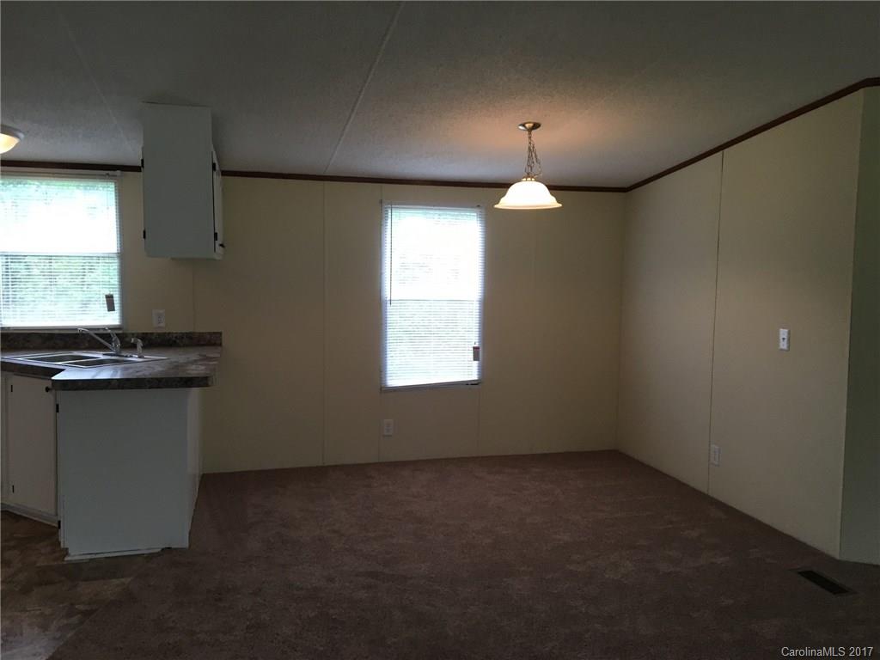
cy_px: 330
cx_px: 440
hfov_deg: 61.7
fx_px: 737
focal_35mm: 29
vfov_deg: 48.2
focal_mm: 4.15
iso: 40
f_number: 2.2
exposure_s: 1/30
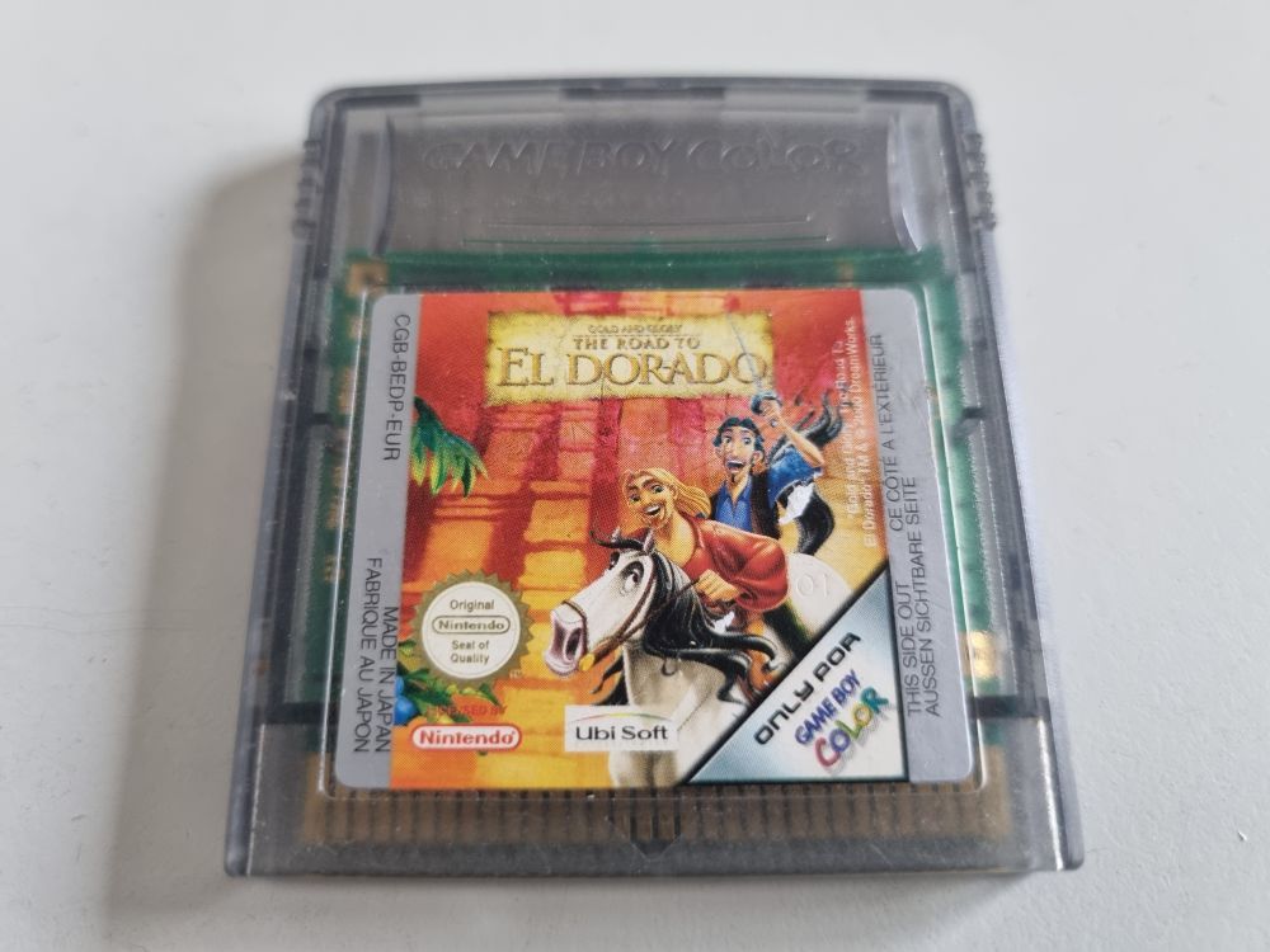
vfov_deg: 53.1
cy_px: 476
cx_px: 635
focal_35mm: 26
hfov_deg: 67.3
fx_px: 954
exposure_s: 1/100
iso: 250
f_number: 1.8
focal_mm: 5.4
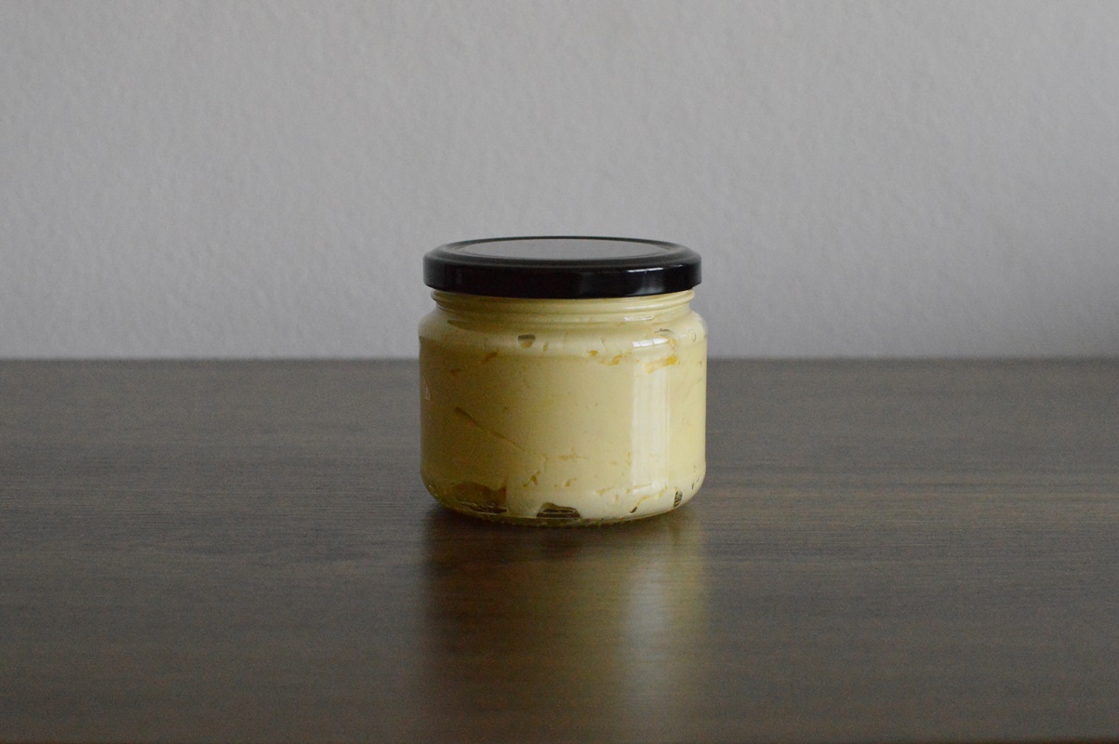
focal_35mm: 52
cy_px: 372
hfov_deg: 37.9
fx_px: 1630
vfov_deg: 25.7
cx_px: 560
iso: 3200
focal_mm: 35
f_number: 4.5
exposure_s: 1/500
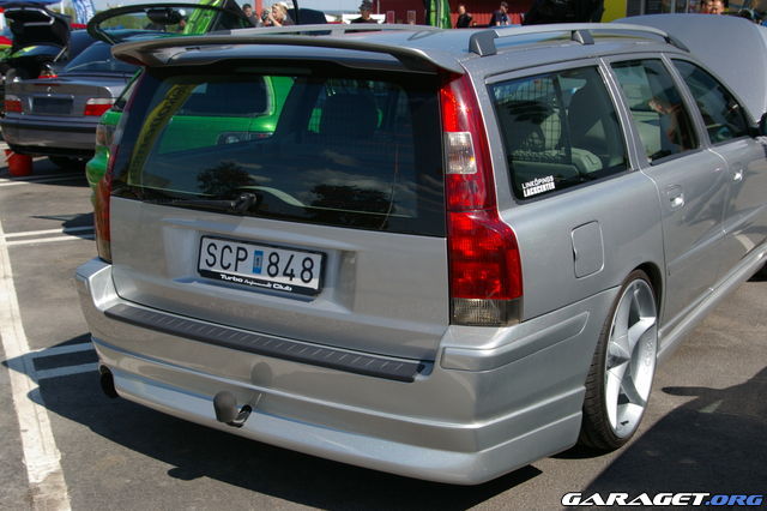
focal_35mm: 46
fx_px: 990
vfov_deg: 28.9
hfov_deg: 42.3
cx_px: 384
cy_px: 256
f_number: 11
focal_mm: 31
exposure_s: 1/200
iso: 200
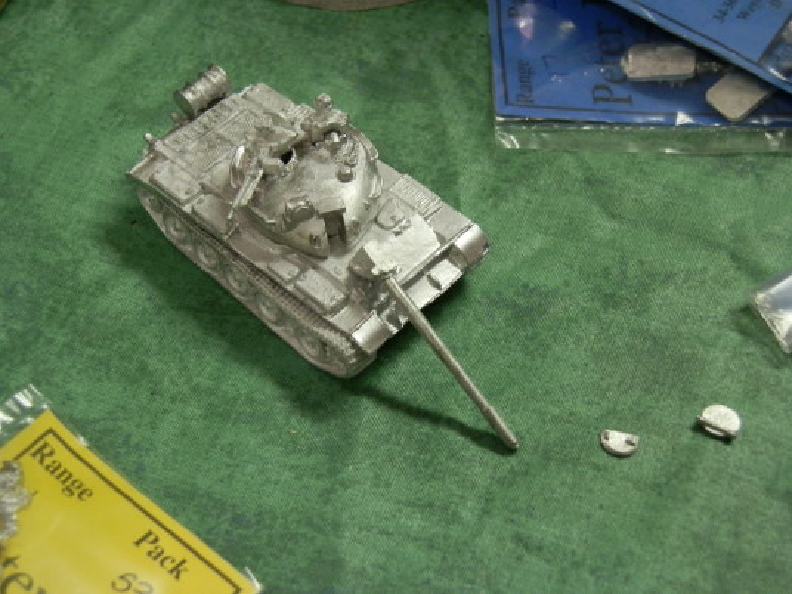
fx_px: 1396
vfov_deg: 24.0
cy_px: 297
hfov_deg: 31.7
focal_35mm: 61
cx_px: 396
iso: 200
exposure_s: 1/10
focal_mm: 10.99
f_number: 3.7
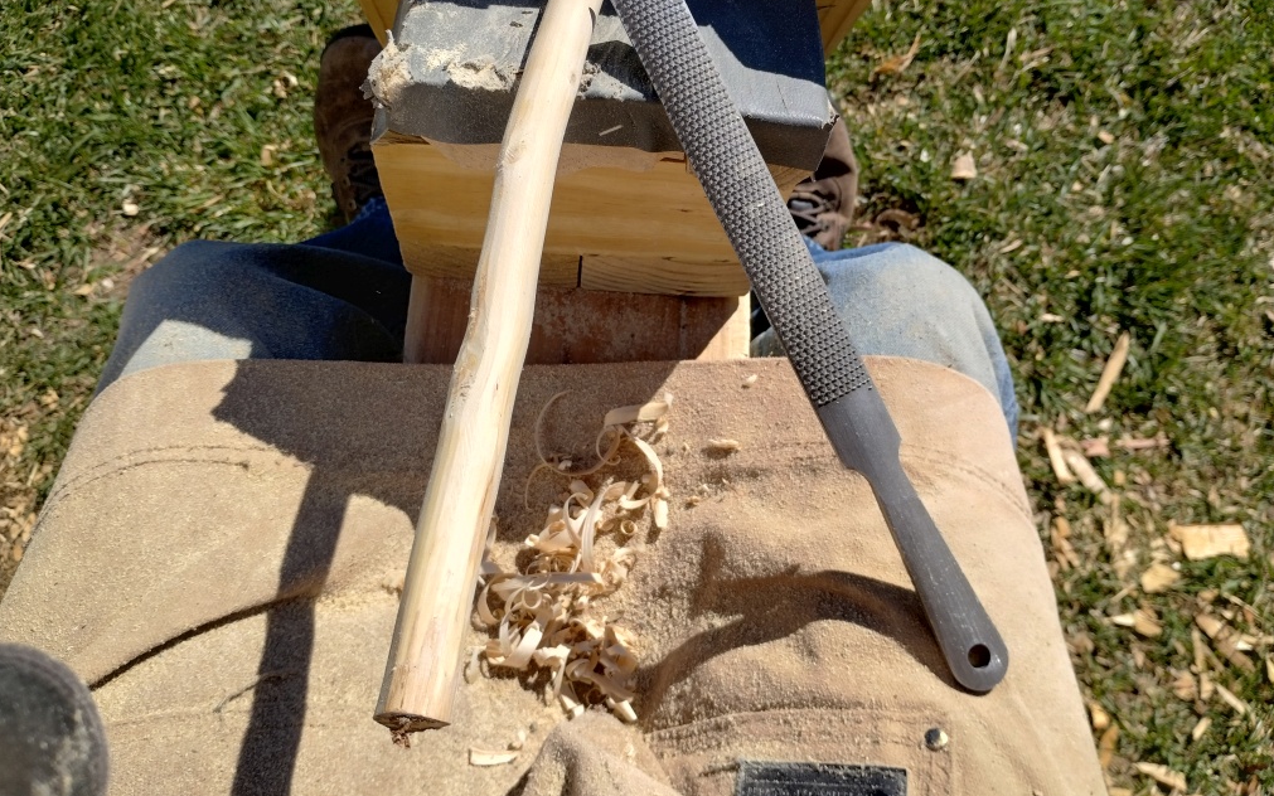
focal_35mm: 30
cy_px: 372
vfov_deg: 41.8
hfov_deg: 62.9
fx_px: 1042
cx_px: 640
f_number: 1.8
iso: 100
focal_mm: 4.27
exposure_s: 1/1012
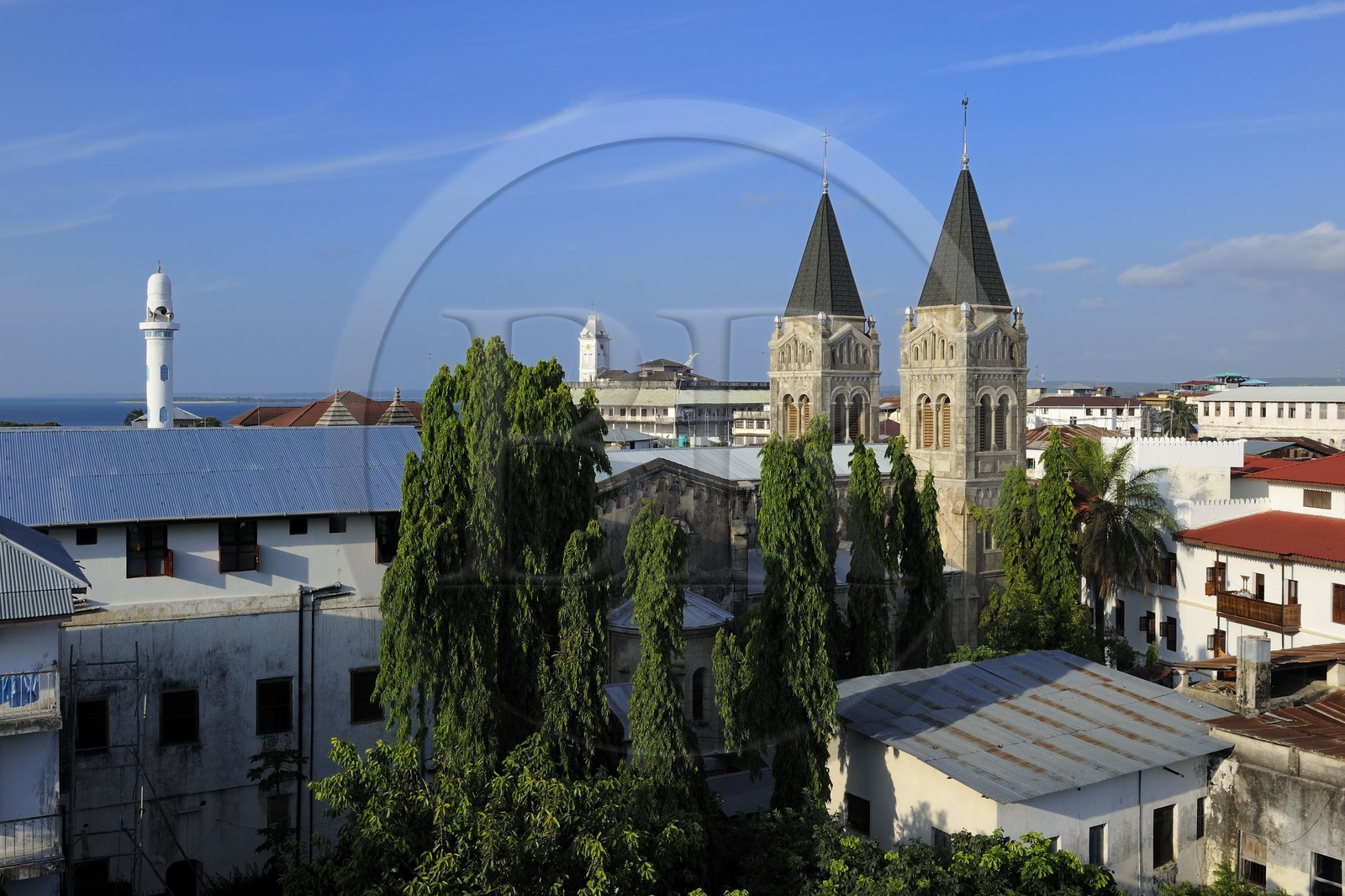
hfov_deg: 58.7
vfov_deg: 41.1
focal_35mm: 32
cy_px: 448
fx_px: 1195
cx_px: 672
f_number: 13
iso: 200
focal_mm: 32
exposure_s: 1/160
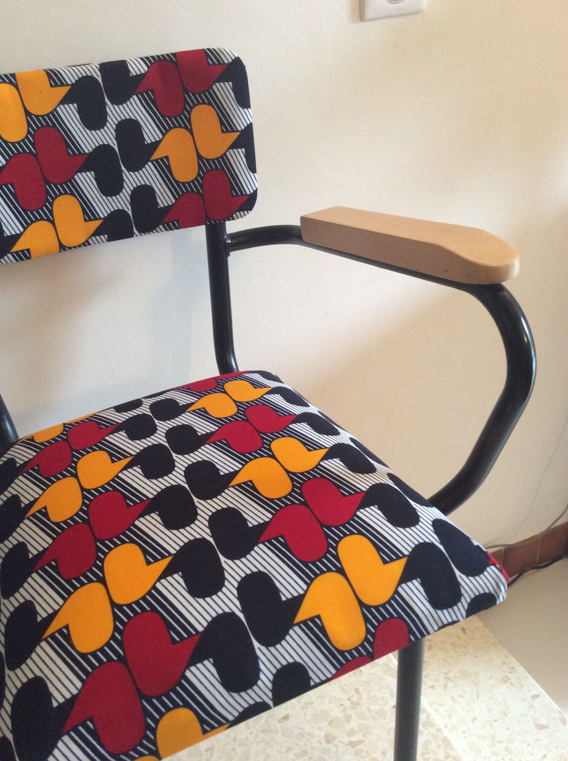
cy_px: 380
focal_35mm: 32
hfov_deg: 44.1
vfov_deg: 56.9
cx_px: 284
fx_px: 702
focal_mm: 3.3
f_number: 2.4
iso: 160
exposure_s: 1/25
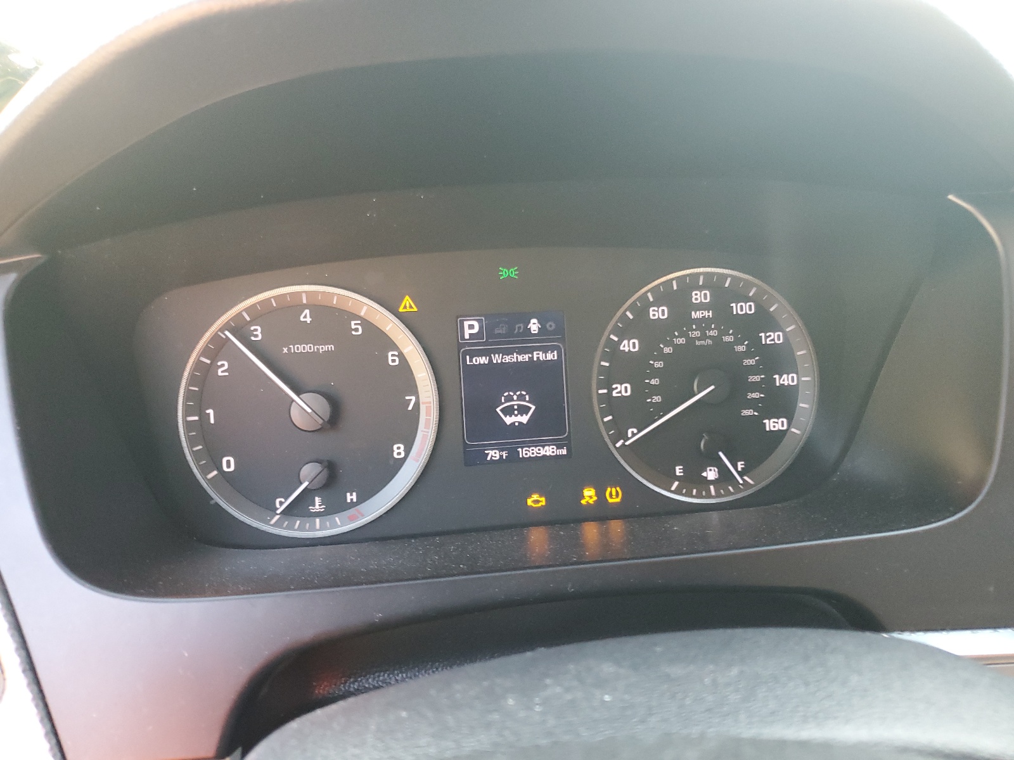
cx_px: 507
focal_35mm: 26
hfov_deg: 67.3
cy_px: 380
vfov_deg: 53.1
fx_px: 762
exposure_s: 1/60.2
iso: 340
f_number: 1.5
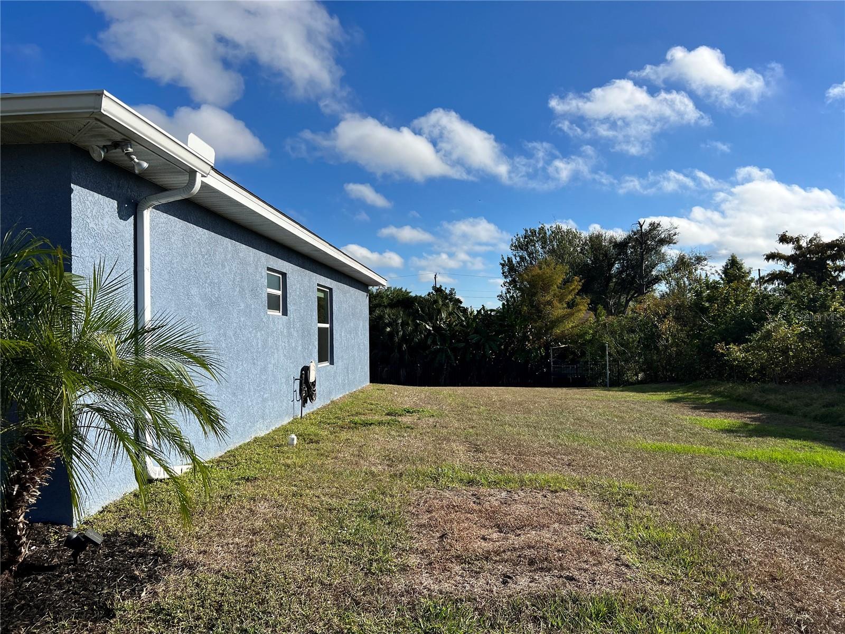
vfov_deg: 53.1
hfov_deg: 67.3
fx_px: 635
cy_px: 317
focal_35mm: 26
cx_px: 422
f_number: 1.5
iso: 50
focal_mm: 5.7
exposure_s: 1/7463
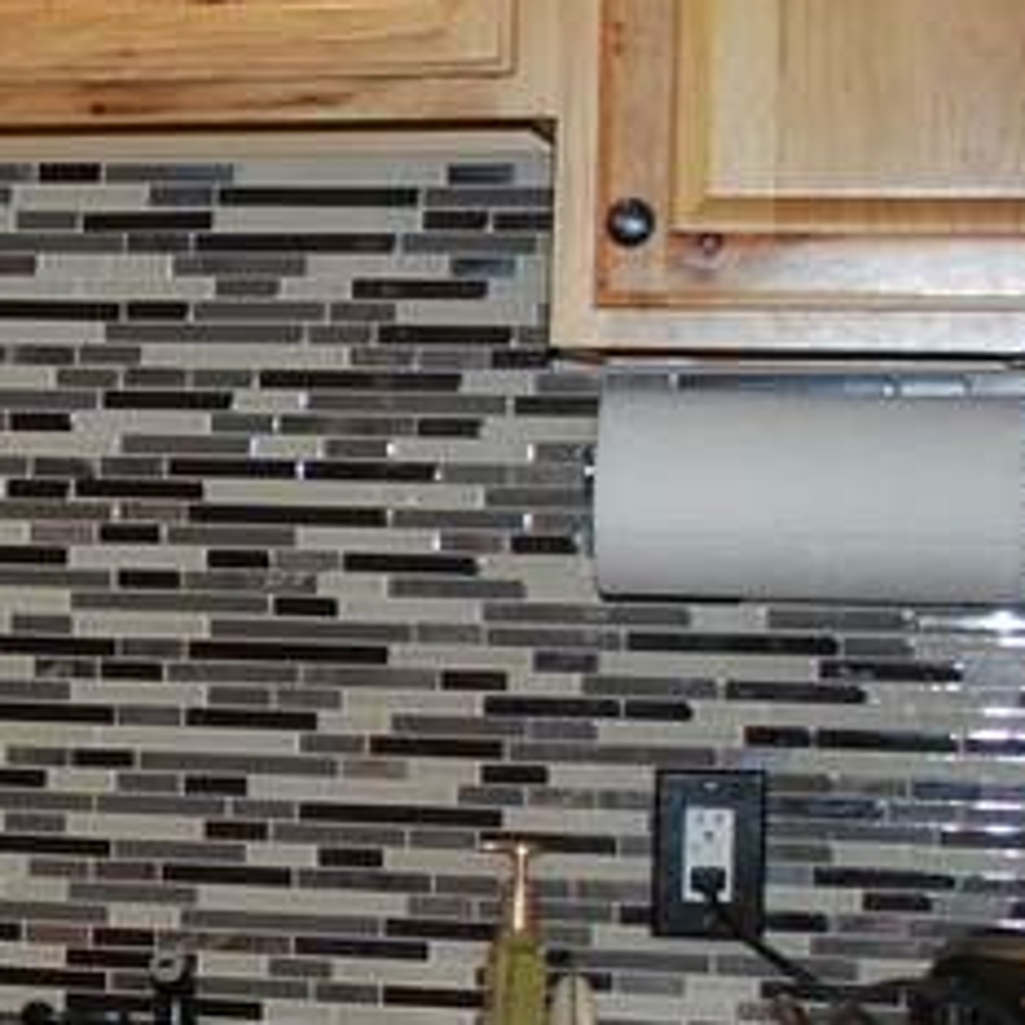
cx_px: -739
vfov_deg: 13.8
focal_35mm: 126
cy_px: 710
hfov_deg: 12.7
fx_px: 4221
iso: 200
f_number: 3.5
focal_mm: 18
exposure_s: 1/60
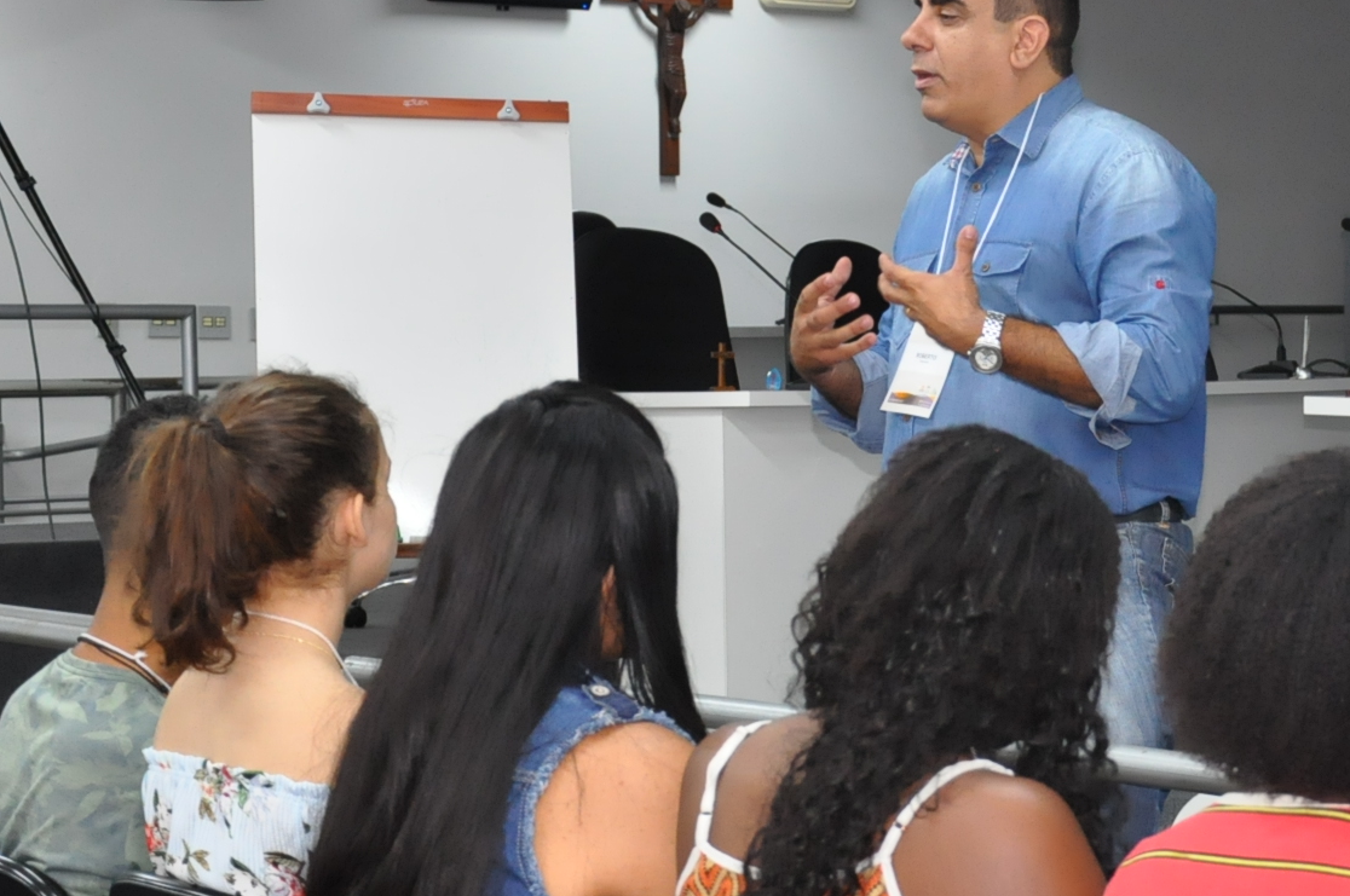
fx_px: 3670
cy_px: 469
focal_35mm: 98
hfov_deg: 20.5
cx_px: 1164
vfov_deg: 13.9
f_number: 5
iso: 2000
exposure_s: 1/100
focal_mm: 34
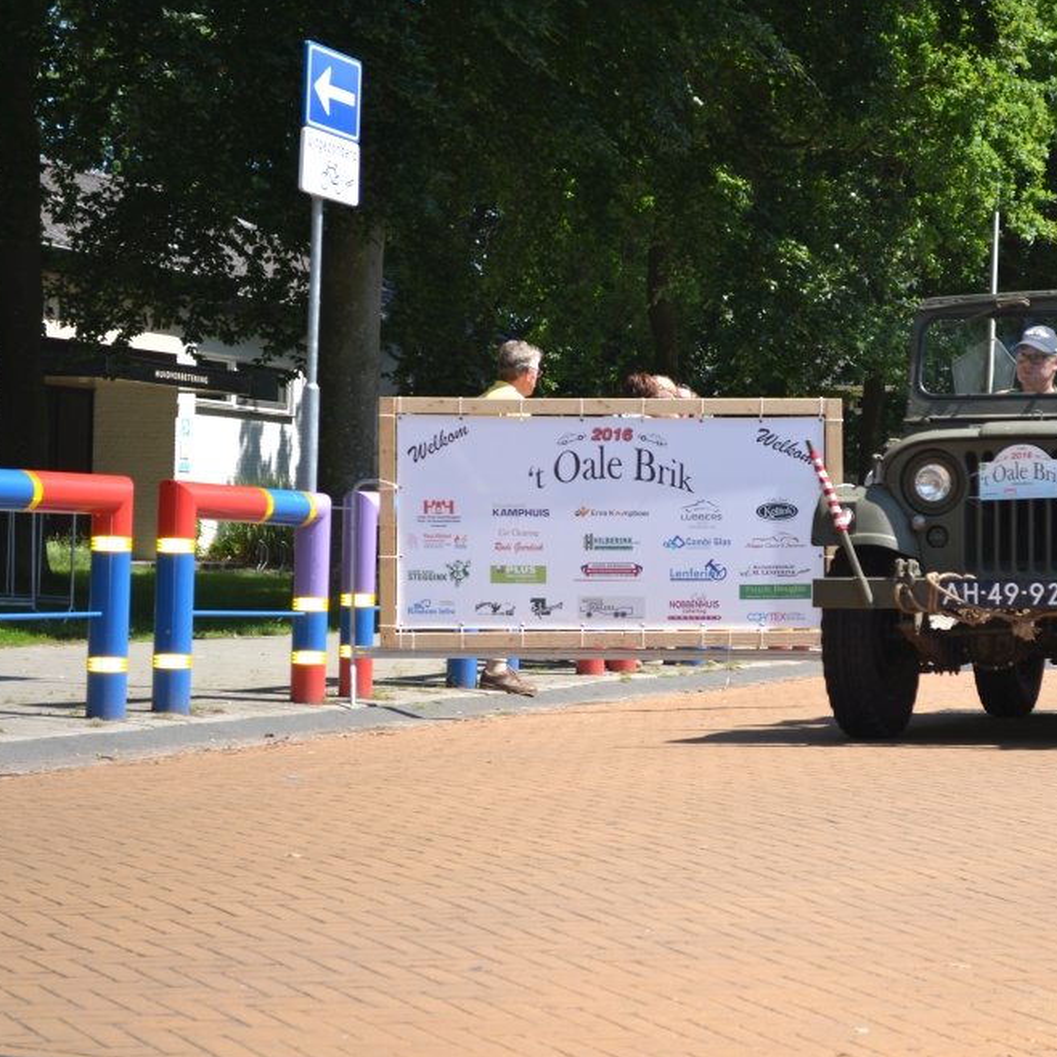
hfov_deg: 18.6
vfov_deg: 18.7
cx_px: 766
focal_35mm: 93
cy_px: 531
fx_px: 3213
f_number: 6.3
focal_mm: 48
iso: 100
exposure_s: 1/200
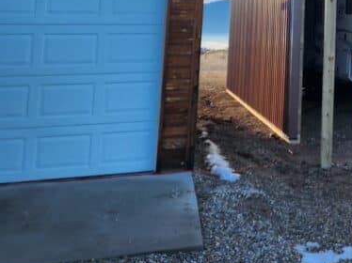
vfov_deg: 22.0
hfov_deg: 26.0
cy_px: -27
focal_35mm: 63
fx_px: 640
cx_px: 466
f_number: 1.8
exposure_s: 1/300
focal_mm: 6.4
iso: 12
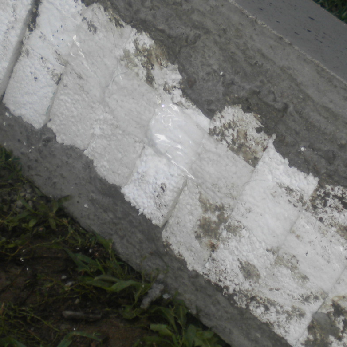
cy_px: 164
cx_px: 183
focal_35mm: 81
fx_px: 919
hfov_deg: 21.4
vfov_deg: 21.4
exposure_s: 1/152
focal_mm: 6.3
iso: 80
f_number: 3.1
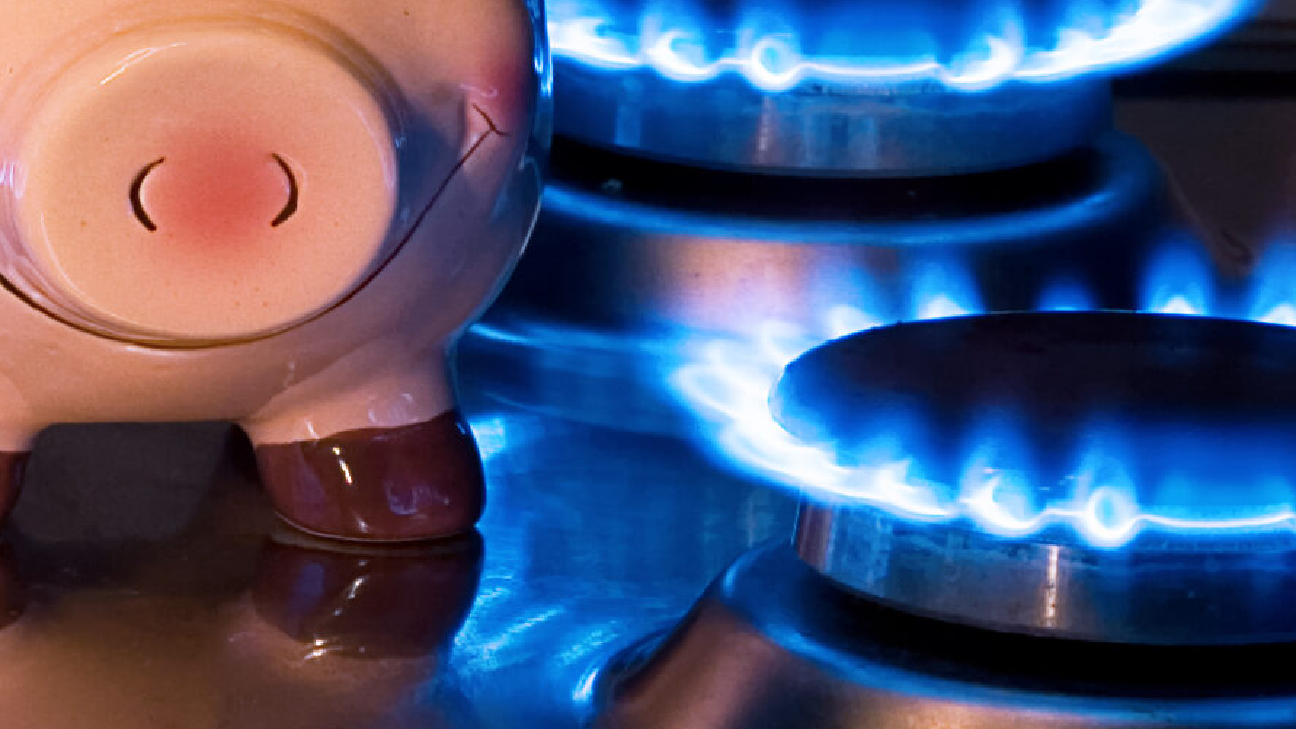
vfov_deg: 3.8
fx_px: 10858
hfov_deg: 6.8
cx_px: -266
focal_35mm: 316
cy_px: 335
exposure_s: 8
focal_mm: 70
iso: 200
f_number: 11
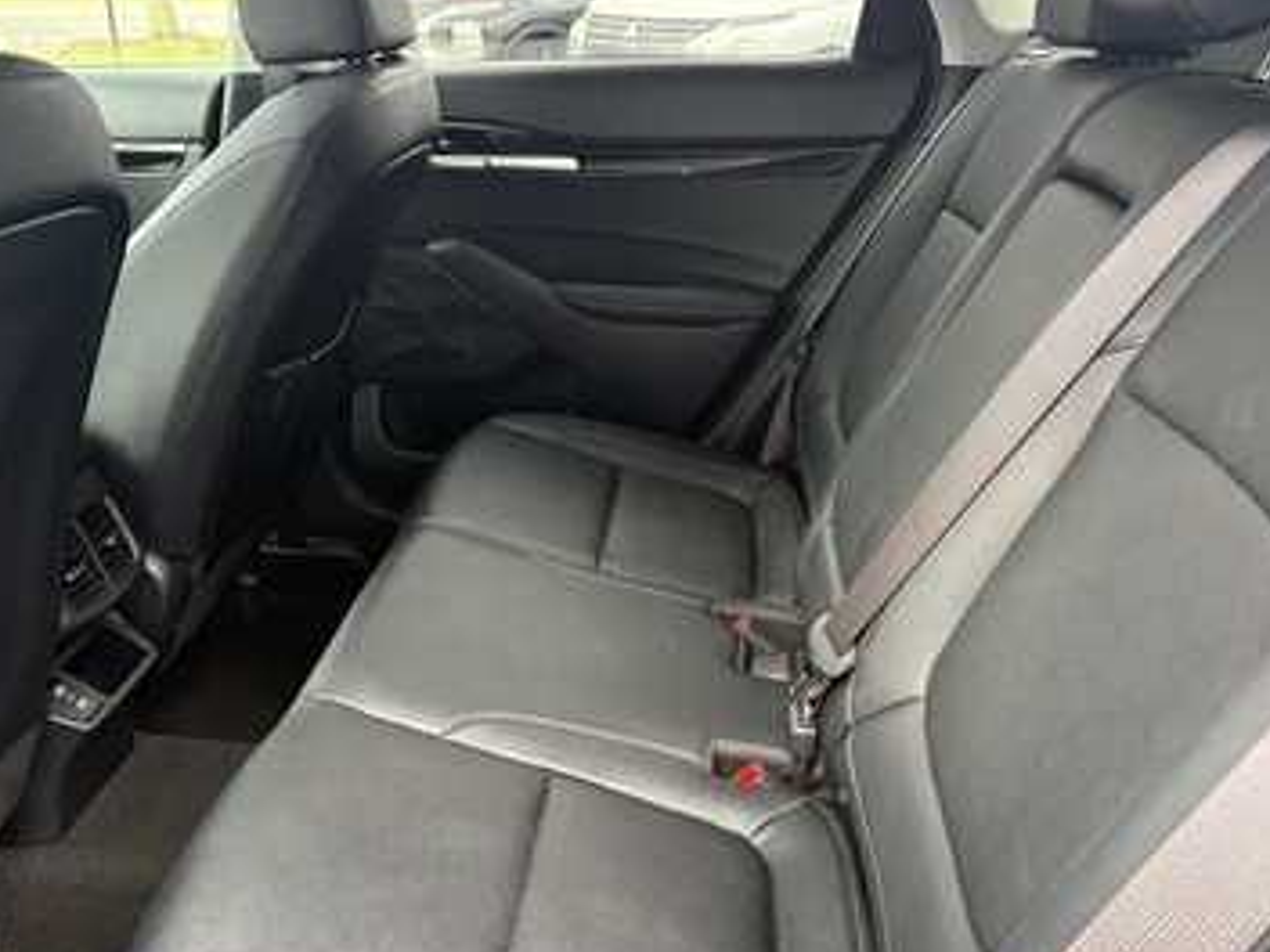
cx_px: 603
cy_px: 471
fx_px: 1137
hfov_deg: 58.3
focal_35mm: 31
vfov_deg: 45.4
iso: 125
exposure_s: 1/100
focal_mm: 5.96
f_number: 1.6
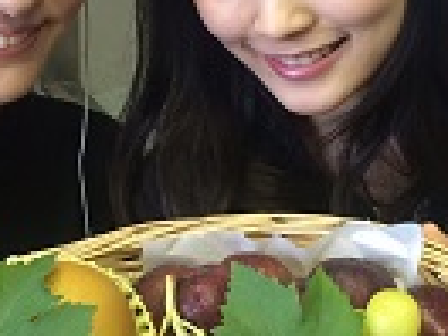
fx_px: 1152
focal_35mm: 89
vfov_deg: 16.6
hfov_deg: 21.9
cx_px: 161
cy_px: 185
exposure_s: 1/33
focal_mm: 4.15
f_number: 2.2
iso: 100
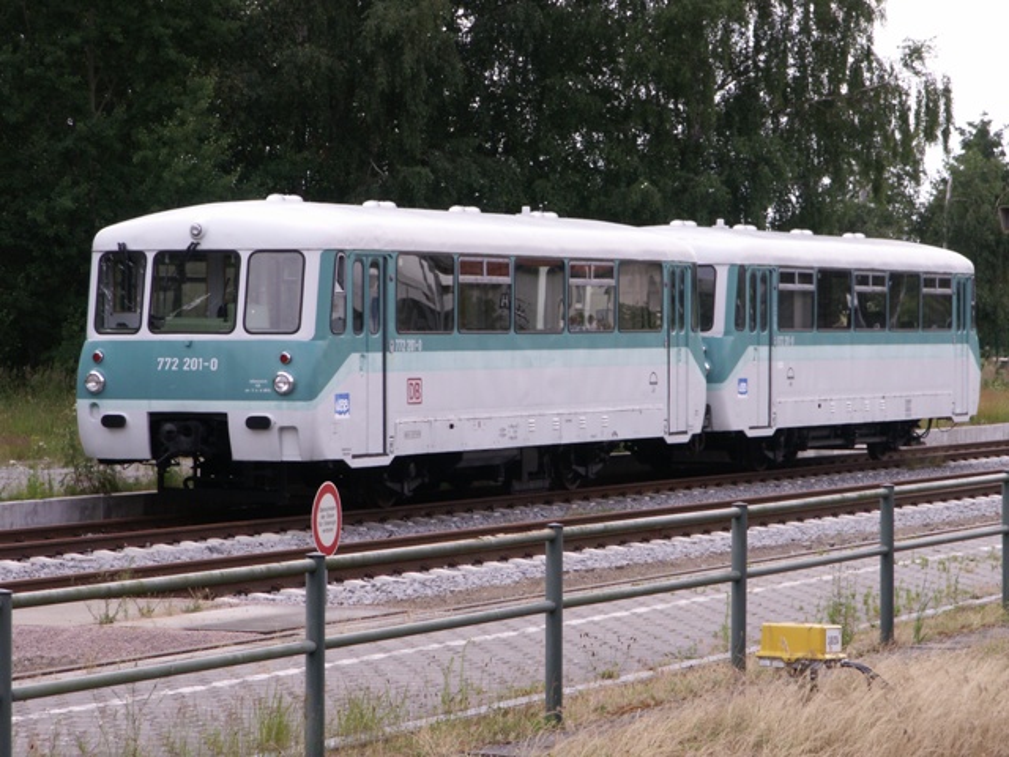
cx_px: 504
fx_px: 4343
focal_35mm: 149
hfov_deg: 13.3
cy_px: 378
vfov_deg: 10.0
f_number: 7.1
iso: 50
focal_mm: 24.43
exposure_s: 1/80
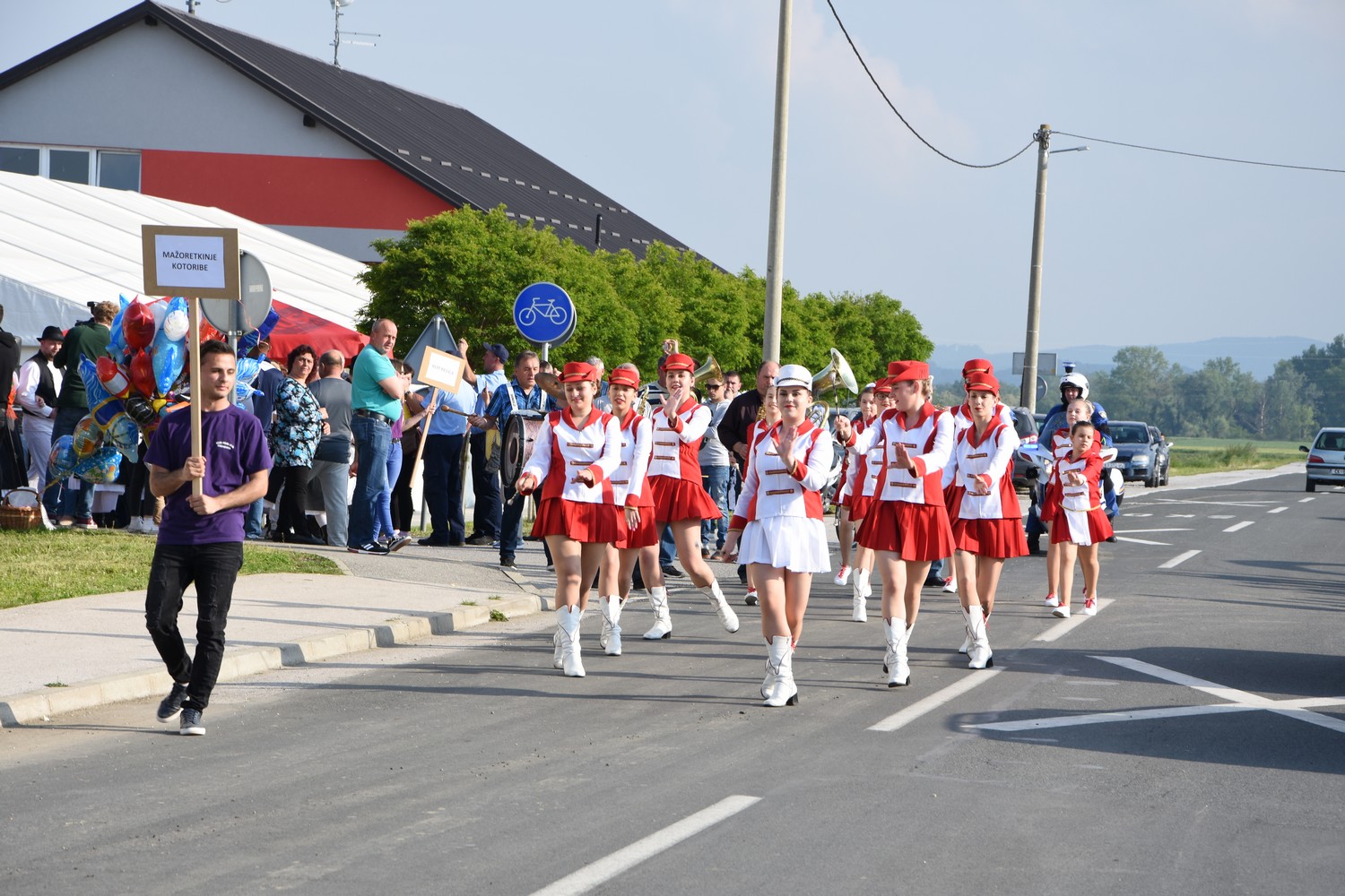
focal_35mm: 135
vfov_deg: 10.2
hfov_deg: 15.2
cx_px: 672
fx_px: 5043
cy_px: 448
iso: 100
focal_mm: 90
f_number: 9
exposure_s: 1/160
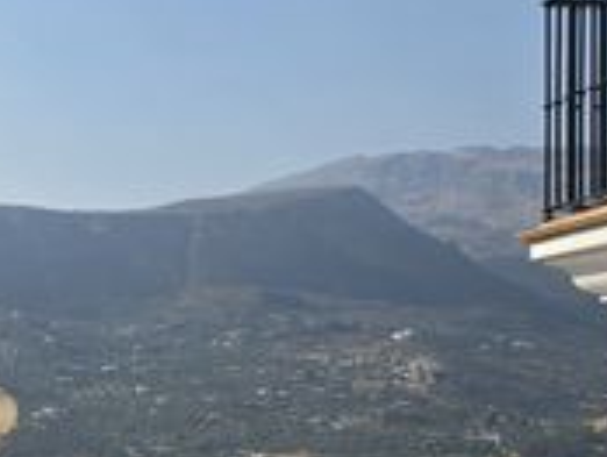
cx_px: -148
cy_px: 405
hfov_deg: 19.6
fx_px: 1633
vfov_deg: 15.8
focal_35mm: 93
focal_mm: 6.3
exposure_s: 1/1488
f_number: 1.7
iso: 12
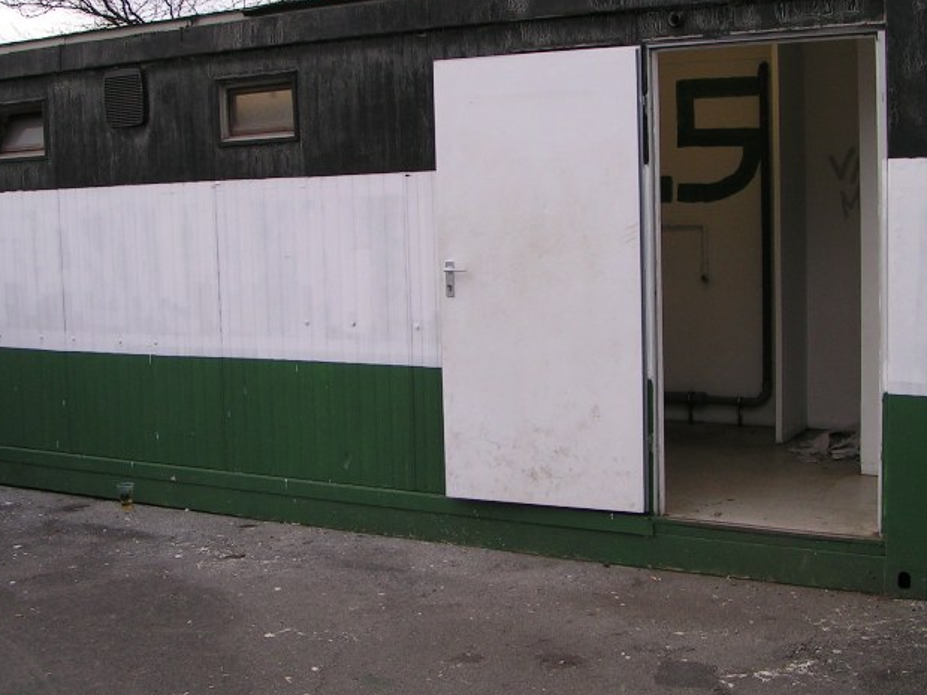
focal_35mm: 49
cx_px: 458
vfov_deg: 29.6
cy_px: 290
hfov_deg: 38.9
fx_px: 1312
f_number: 5.6
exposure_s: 1/125
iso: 50
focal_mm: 5.8
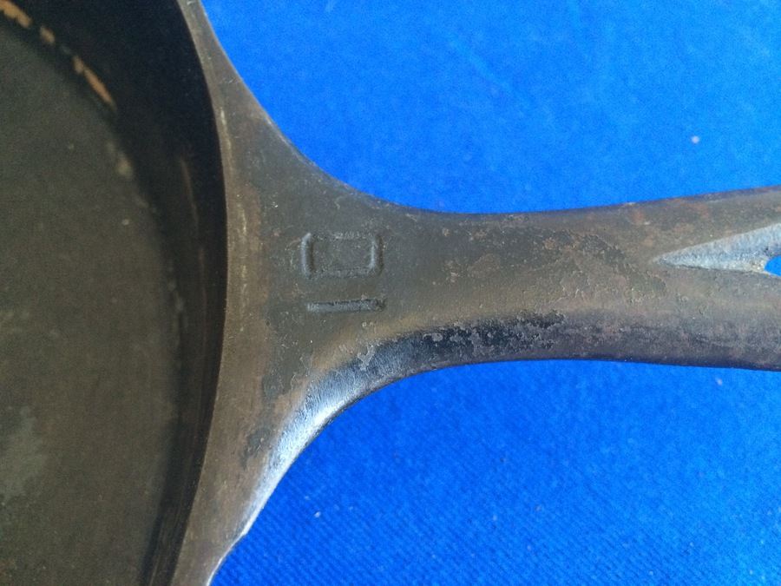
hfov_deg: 61.7
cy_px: 293
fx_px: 654
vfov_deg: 48.2
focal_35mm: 29
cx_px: 390
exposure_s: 1/30
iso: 320
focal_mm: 4.15
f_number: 2.2
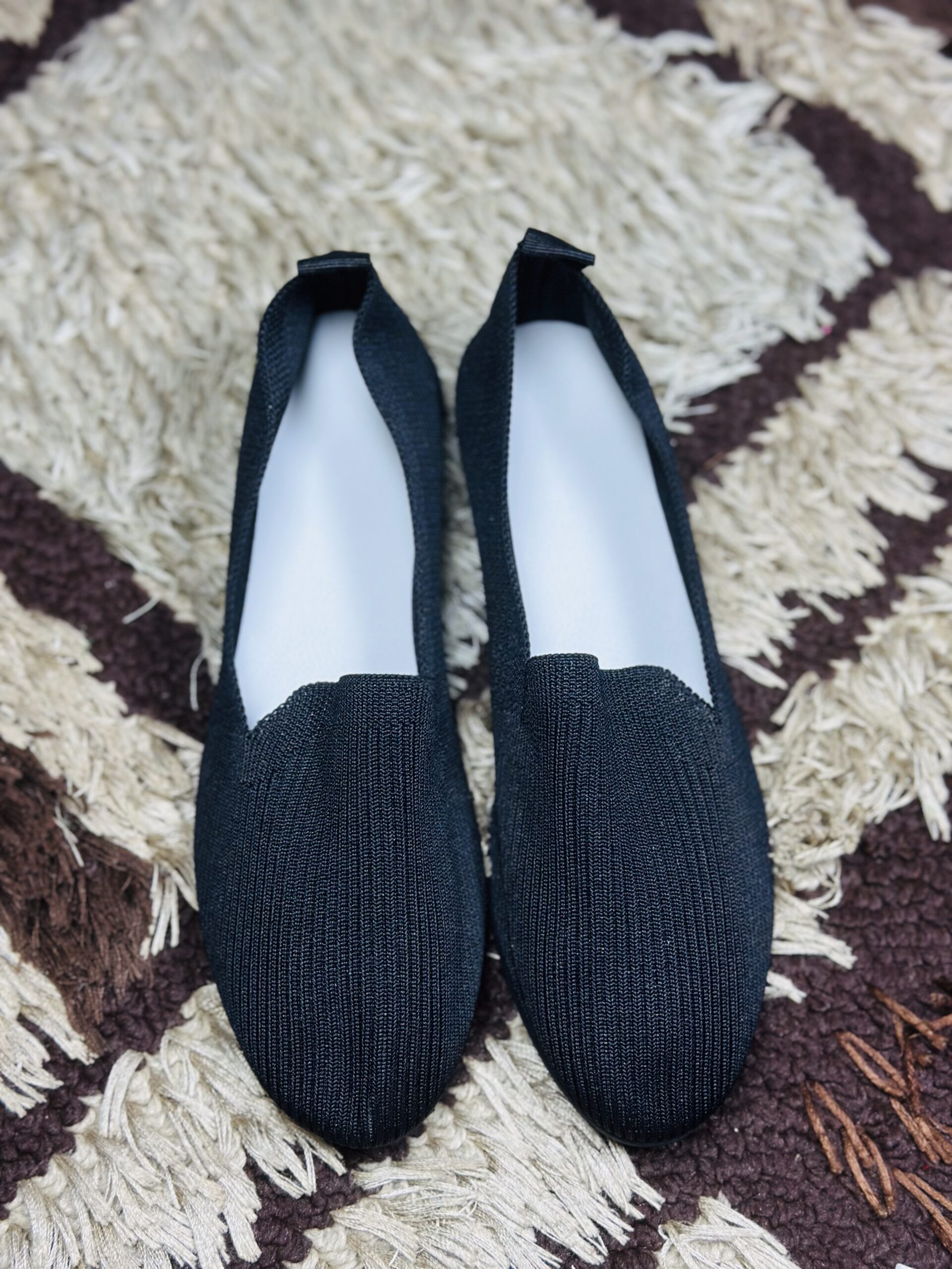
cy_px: 634
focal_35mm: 48
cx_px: 476
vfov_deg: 39.7
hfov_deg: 30.3
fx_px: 1760
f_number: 1.78
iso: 100
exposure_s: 1/125
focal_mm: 6.86
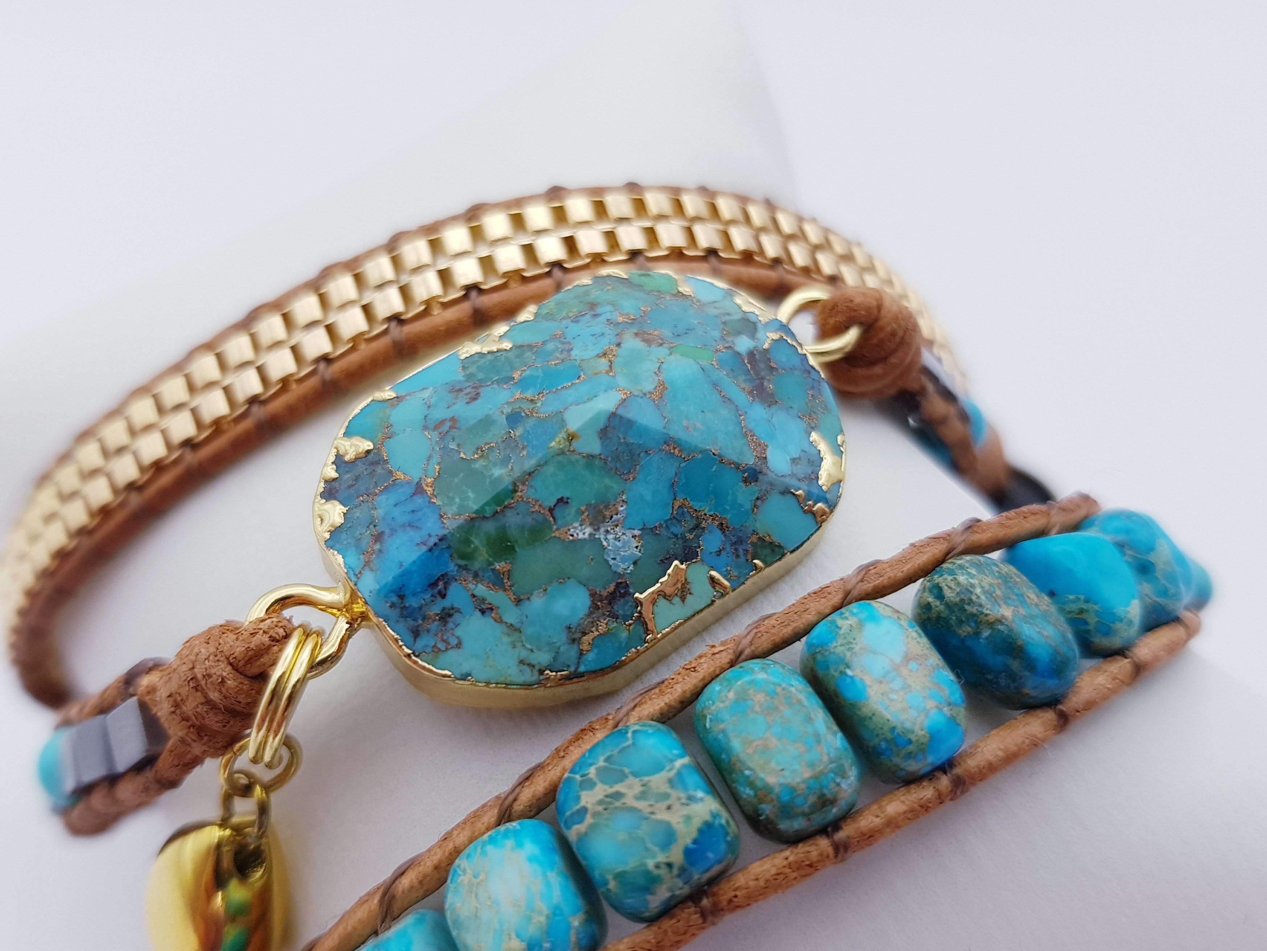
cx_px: 618
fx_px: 1098
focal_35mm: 30
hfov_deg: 60.0
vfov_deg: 46.7
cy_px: 532
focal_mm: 4.2
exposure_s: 1/111
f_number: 1.7
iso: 40
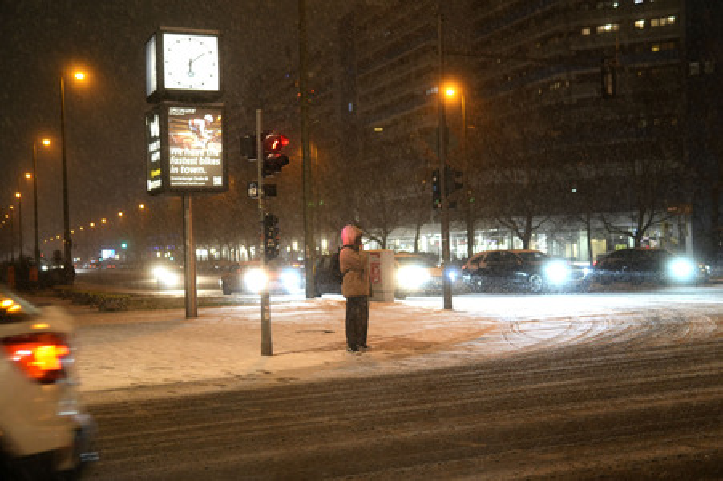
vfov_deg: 29.8
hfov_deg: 43.6
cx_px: 362
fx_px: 903
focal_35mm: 45
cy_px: 240
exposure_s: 1/100
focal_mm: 30
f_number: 1.4
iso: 640
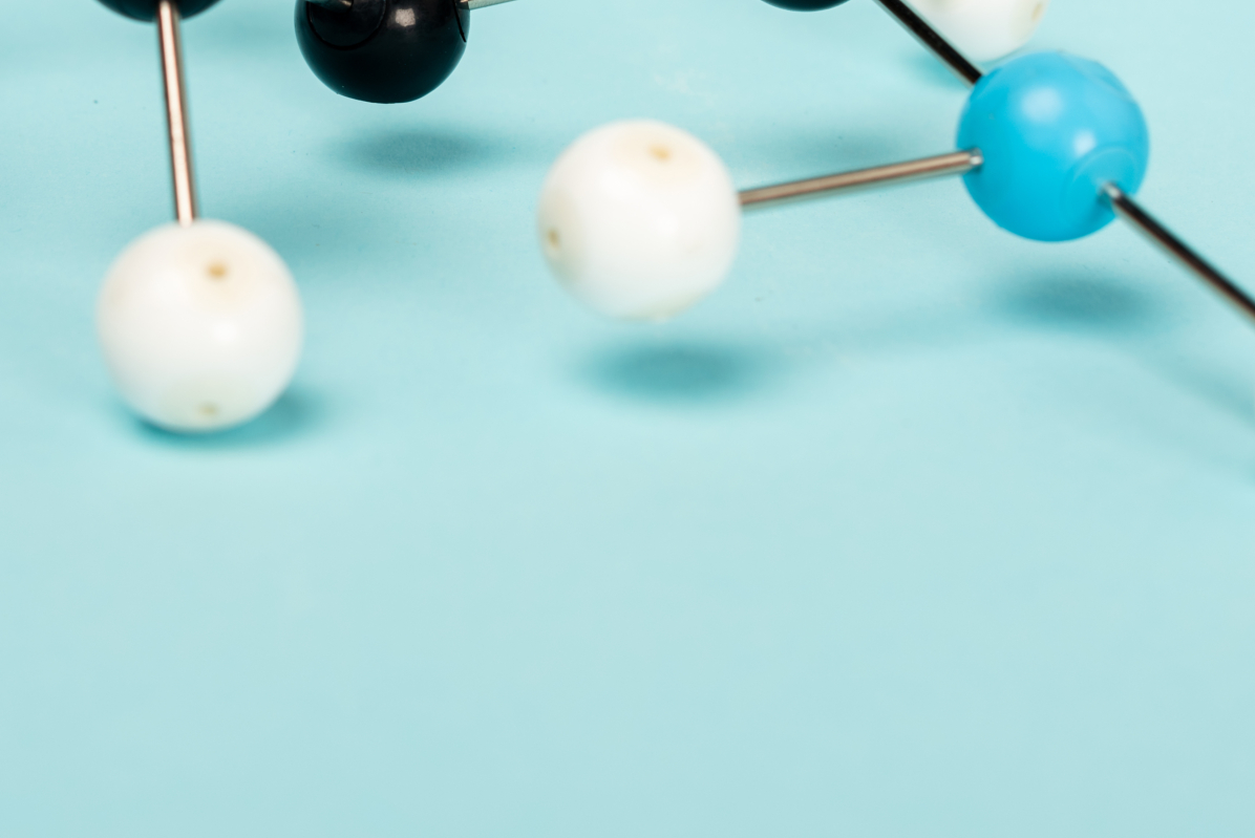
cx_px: 353
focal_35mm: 107
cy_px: 7
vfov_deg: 12.7
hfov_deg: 19.0
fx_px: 3732
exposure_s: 1/160
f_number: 5
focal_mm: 50
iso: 100
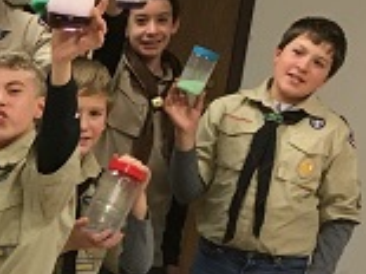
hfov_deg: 12.1
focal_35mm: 150
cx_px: -283
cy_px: 378
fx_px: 1585
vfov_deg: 9.7
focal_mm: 4.15
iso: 50
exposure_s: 1/33
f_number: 2.2
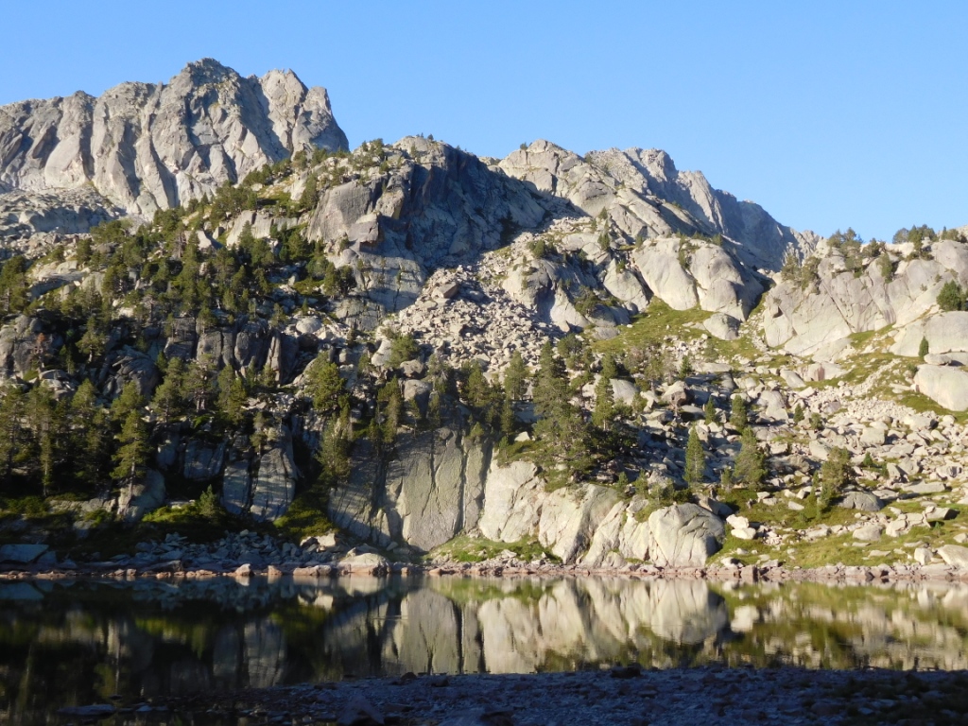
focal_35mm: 35
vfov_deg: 40.7
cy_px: 363
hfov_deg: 52.6
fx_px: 979
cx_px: 484
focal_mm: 6.2
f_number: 3.8
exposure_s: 1/400
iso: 125
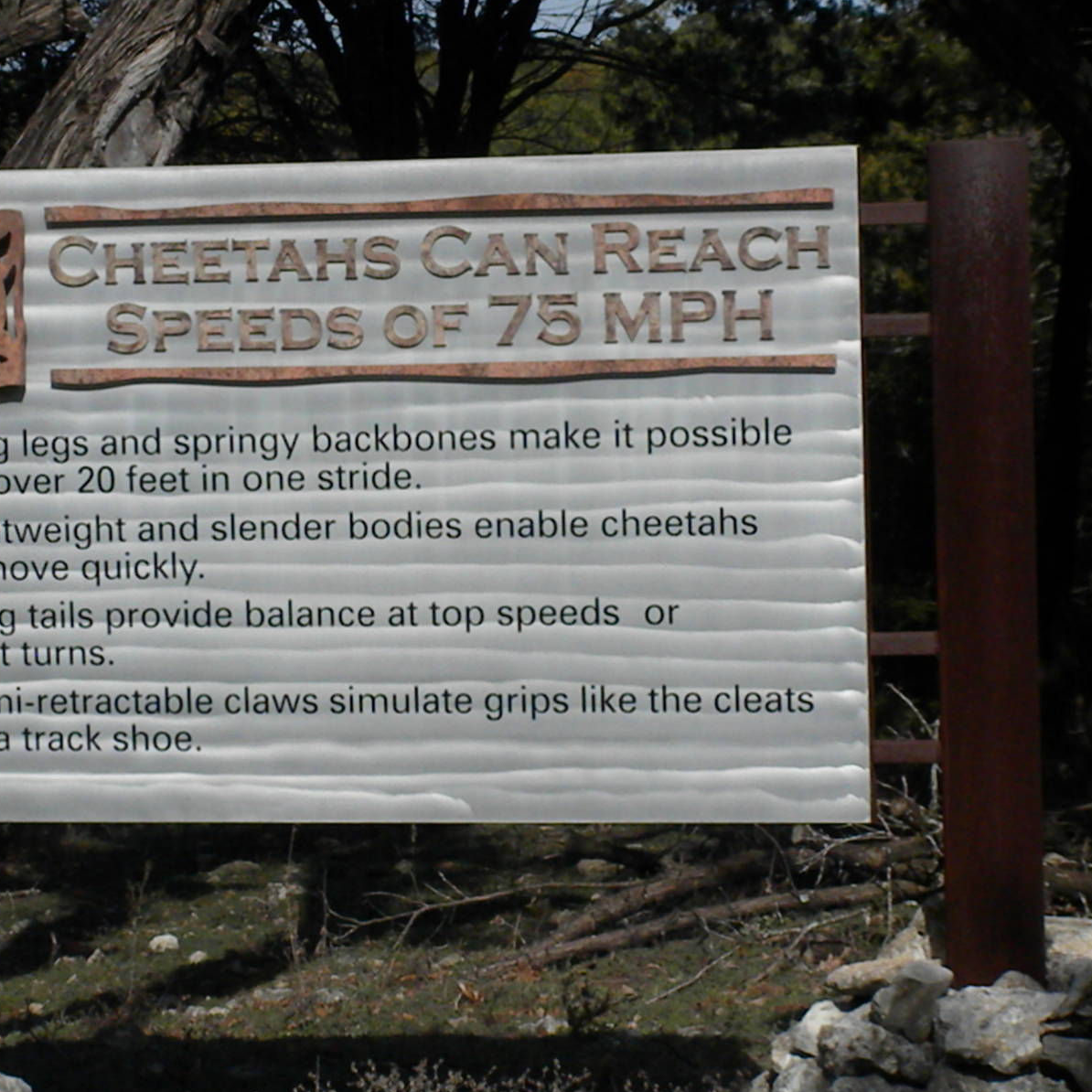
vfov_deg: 12.4
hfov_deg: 12.4
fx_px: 5032
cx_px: 367
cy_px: 547
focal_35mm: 141
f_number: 14
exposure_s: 1/805
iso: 640
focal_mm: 21
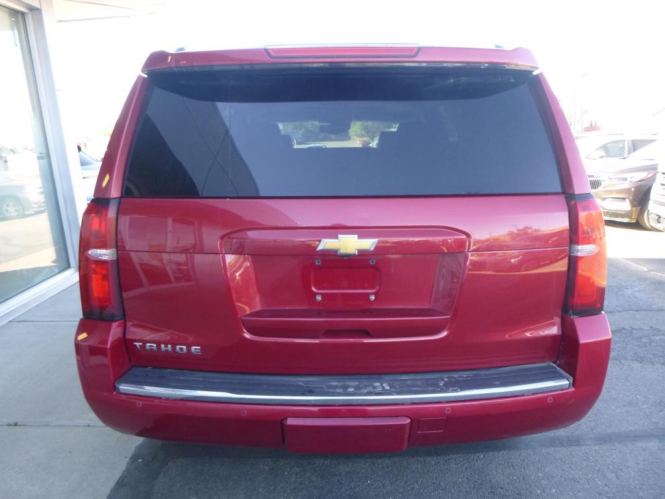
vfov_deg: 54.9
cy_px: 250
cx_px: 332
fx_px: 480
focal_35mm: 25
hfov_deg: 69.4
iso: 250
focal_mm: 4.5
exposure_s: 1/60
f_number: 3.9
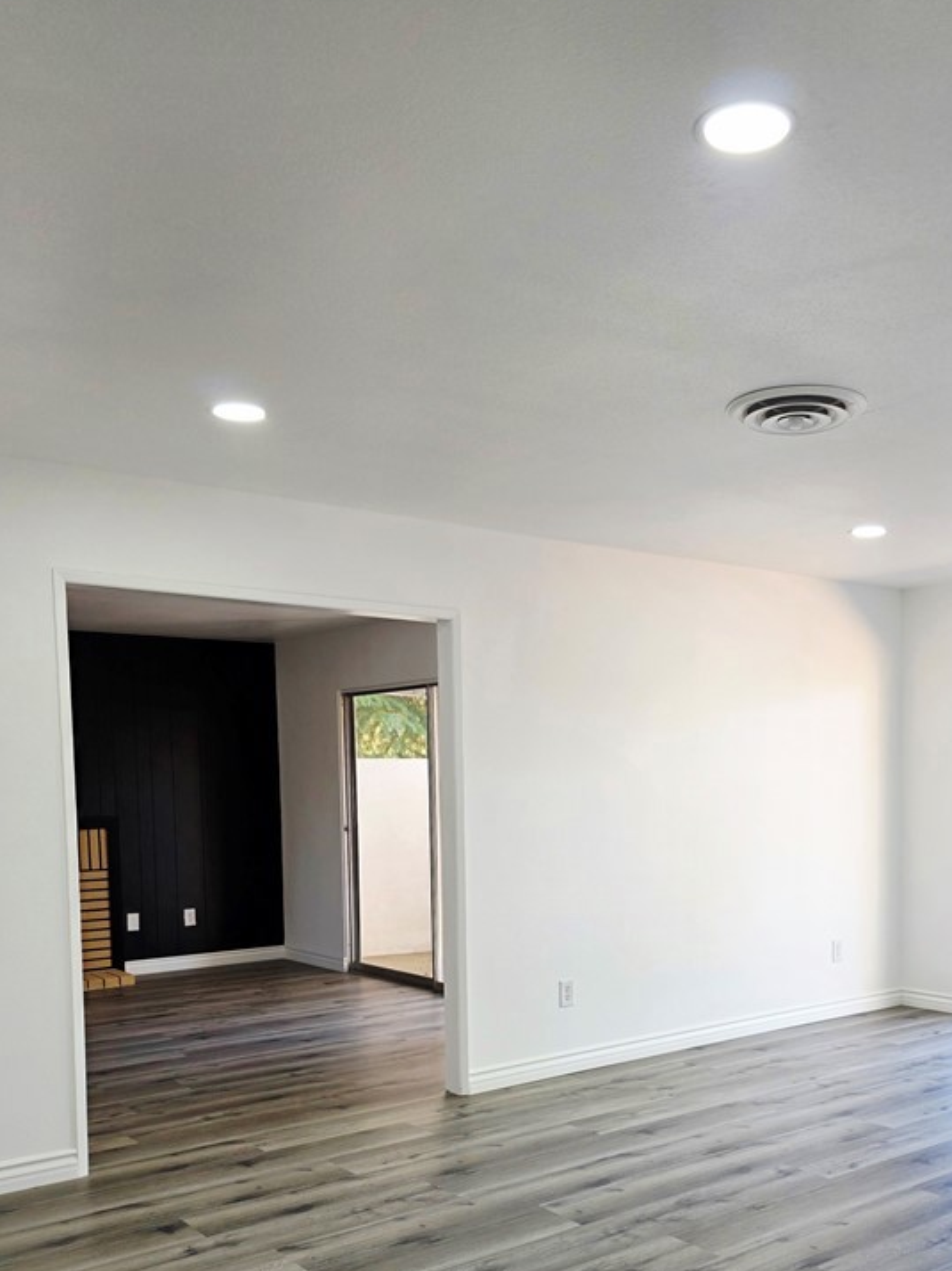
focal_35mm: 33
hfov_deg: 42.4
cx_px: 625
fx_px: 1211
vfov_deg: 54.2
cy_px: 856
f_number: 1.7
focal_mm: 6.3
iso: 100
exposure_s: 1/120
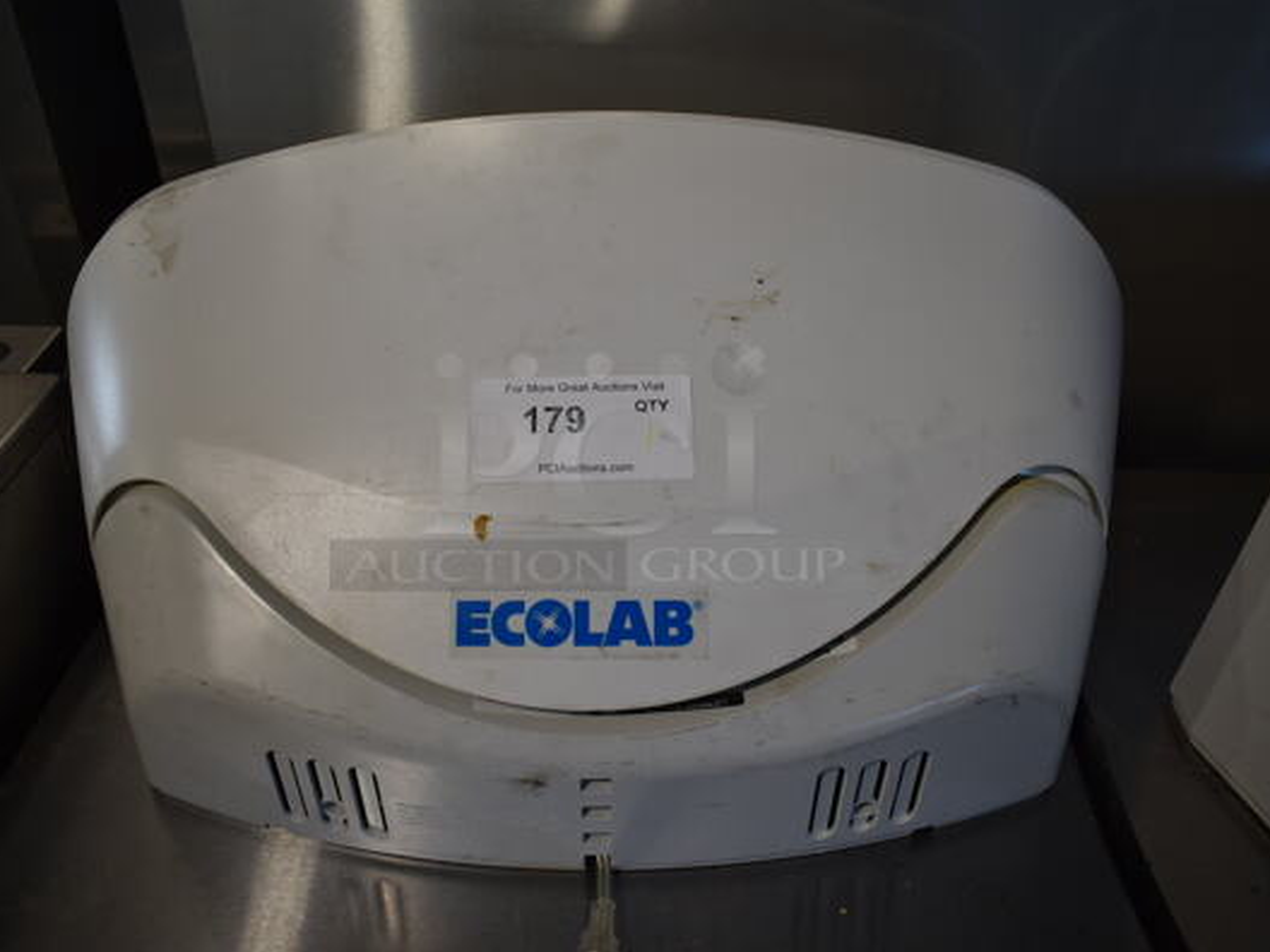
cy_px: 464
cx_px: 599
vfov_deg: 46.8
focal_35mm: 30
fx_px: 1101
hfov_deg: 59.9
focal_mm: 18
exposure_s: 1/30
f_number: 3.5
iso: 110
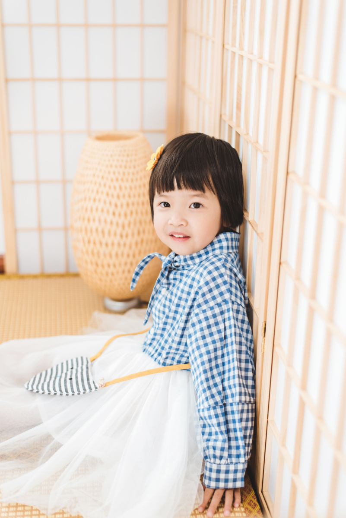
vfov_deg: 39.6
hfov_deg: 27.0
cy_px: 259
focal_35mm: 50
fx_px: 720
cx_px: 173
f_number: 2.5
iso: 400
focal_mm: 50
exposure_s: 1/100
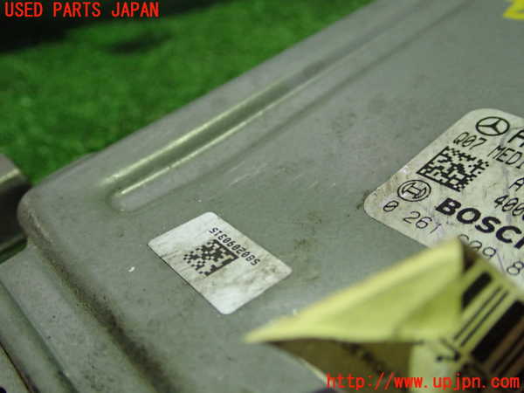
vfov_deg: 37.7
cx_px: 262
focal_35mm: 38
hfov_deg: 49.0
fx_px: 575
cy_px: 196
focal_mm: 6.83
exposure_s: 1/40
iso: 640
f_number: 2.7
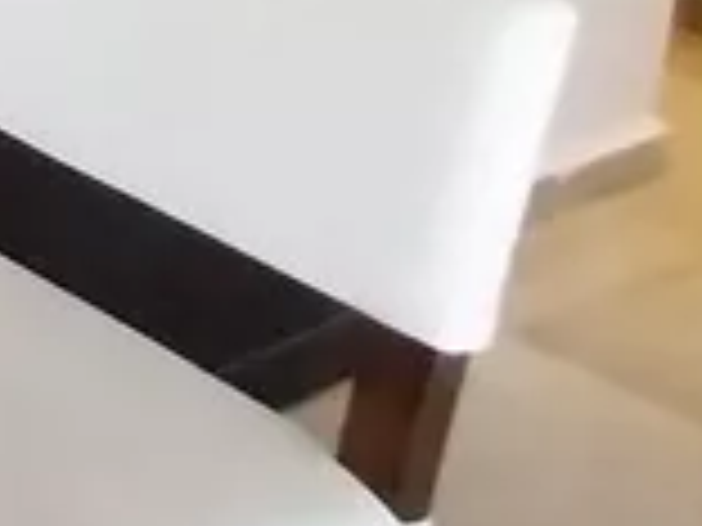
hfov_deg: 12.4
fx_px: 1582
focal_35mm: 78
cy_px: -688
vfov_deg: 14.0
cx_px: -1289
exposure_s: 1/50
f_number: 2.2
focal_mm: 1.3
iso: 250
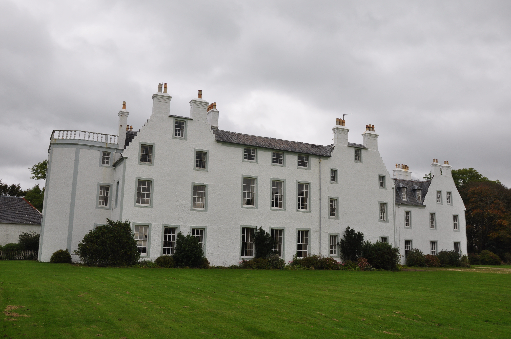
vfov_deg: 41.6
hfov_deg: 59.6
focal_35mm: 32
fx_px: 447
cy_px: 170
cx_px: 256
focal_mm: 21
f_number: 9
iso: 200
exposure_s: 1/100
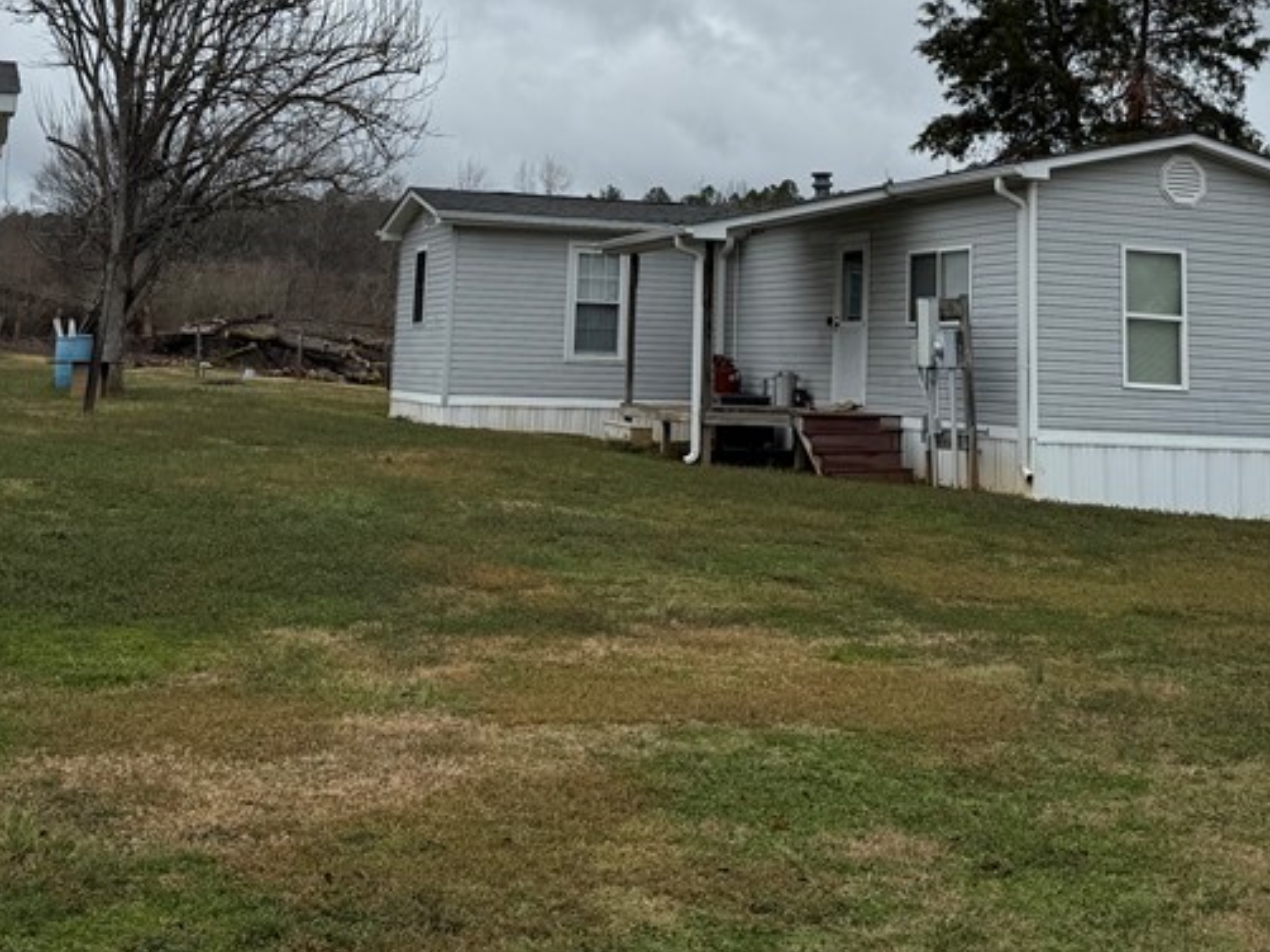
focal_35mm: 49
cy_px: 71
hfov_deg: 38.9
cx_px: 665
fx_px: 1797
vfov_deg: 28.4
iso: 80
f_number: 1.78
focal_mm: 6.76
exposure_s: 1/3802
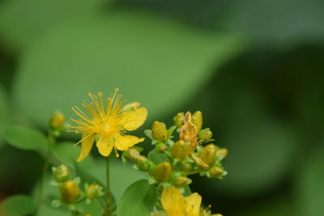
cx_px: 162
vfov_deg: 6.8
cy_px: 108
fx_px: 1823
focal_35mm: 202
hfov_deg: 10.2
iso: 640
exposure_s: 1/80
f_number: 6
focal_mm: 135
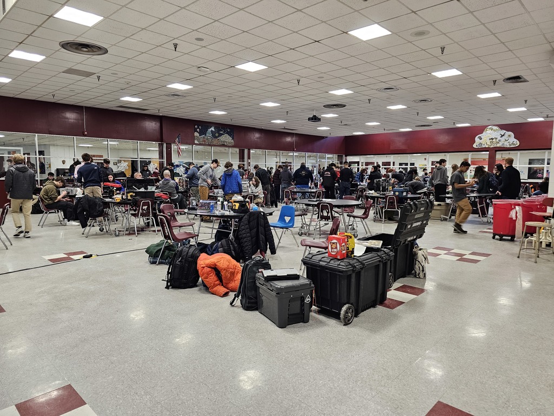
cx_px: 277
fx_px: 368
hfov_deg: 73.9
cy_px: 208
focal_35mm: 23
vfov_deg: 58.9
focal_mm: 6.3
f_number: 1.7
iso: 160
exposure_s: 1/50
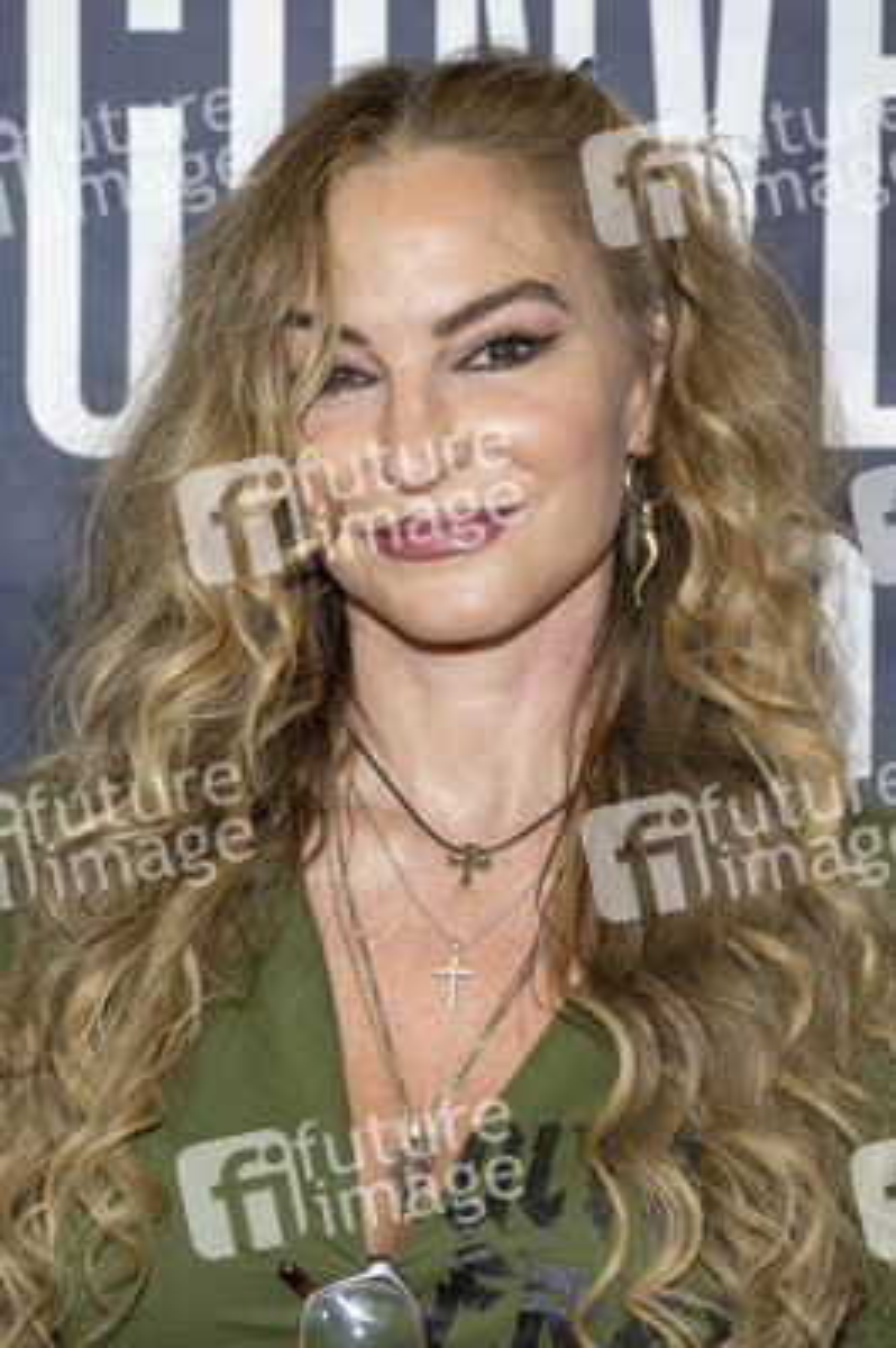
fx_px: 4487
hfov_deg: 11.4
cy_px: 674
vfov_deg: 17.1
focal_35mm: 120
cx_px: 448
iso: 800
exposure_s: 1/200
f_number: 5.6
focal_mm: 120
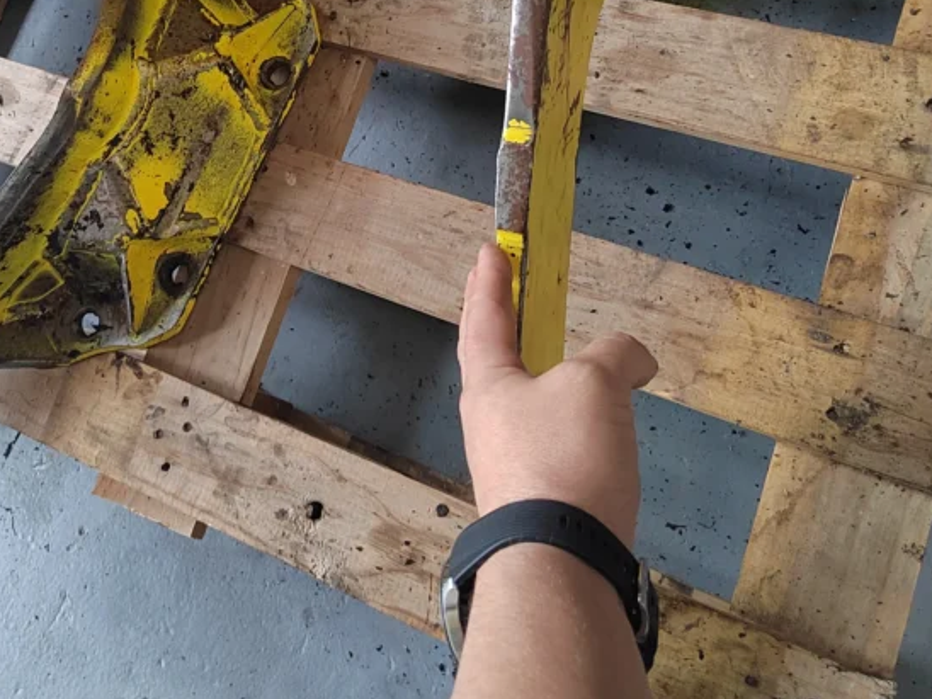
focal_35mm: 43
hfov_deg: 43.0
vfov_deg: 32.2
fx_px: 1158
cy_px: 90
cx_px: 277
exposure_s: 1/50
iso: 1747
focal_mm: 5.52
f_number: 1.9
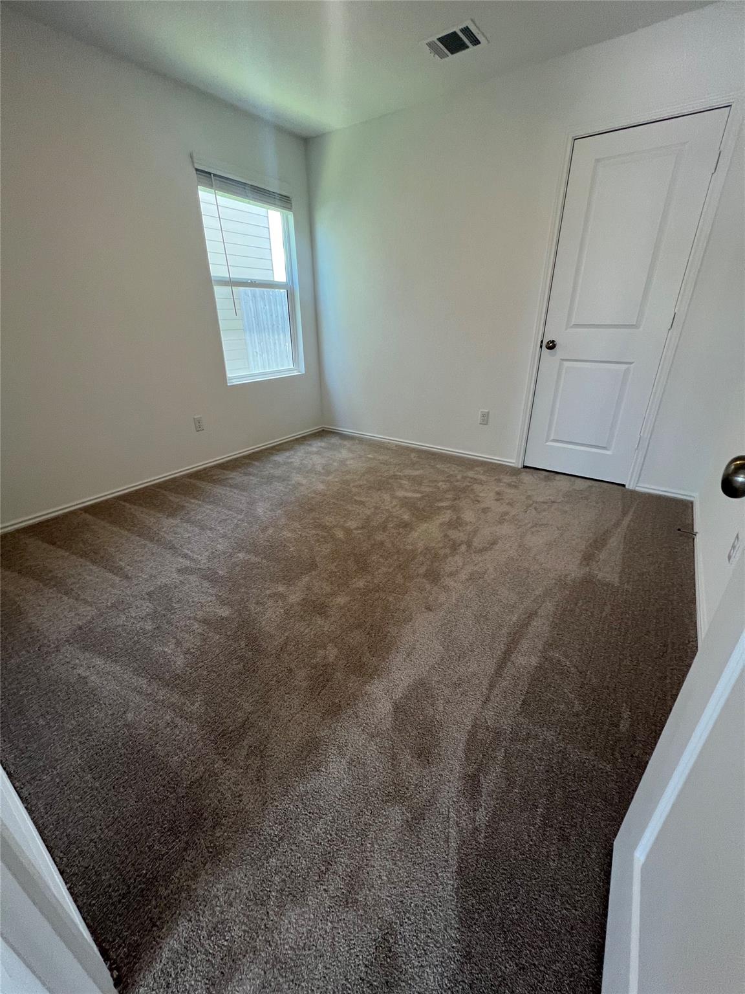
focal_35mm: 13
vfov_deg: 106.2
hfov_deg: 89.9
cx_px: 372
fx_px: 373
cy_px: 497
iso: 160
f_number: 1.8
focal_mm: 1.57
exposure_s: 1/120
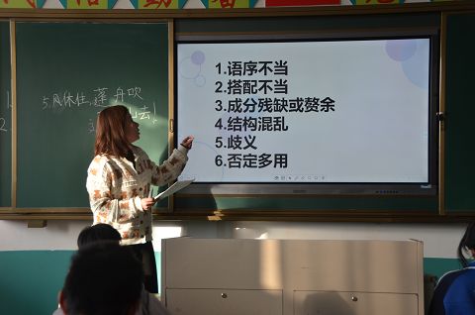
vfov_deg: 20.5
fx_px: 869
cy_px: 158
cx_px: 238
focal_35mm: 66
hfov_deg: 30.6
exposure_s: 1/125
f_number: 5.6
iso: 320
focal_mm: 44
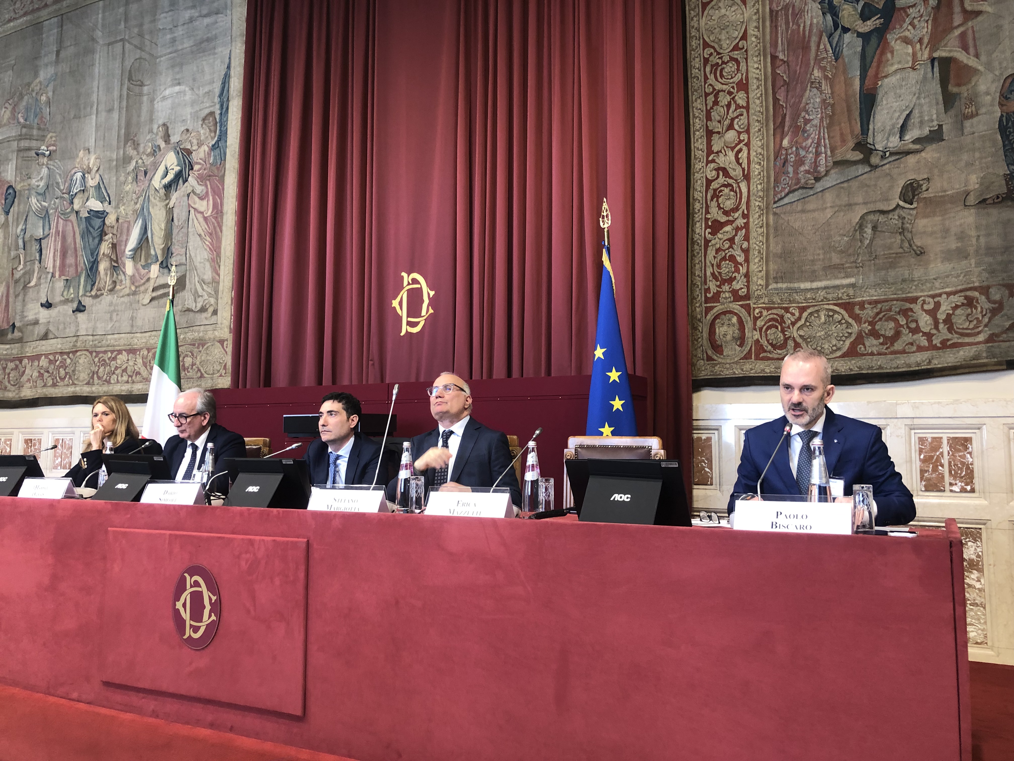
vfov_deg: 49.7
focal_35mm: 28
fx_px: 820
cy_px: 380
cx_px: 507
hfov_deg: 63.4
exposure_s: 1/17
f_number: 1.8
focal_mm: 4
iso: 50
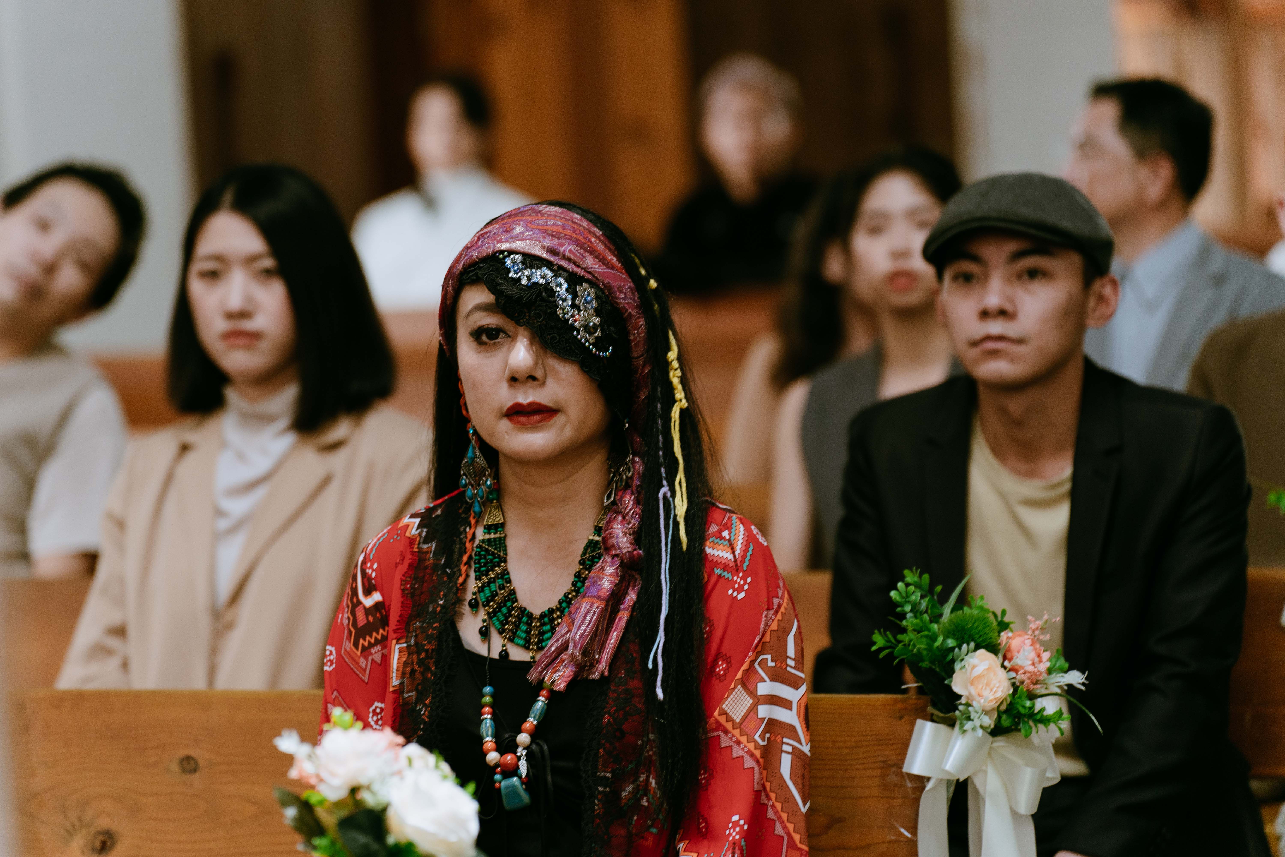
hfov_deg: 14.8
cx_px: 642
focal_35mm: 139
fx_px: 4961
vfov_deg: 9.9
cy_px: 428
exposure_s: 1/320
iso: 1000
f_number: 3.2
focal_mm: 139
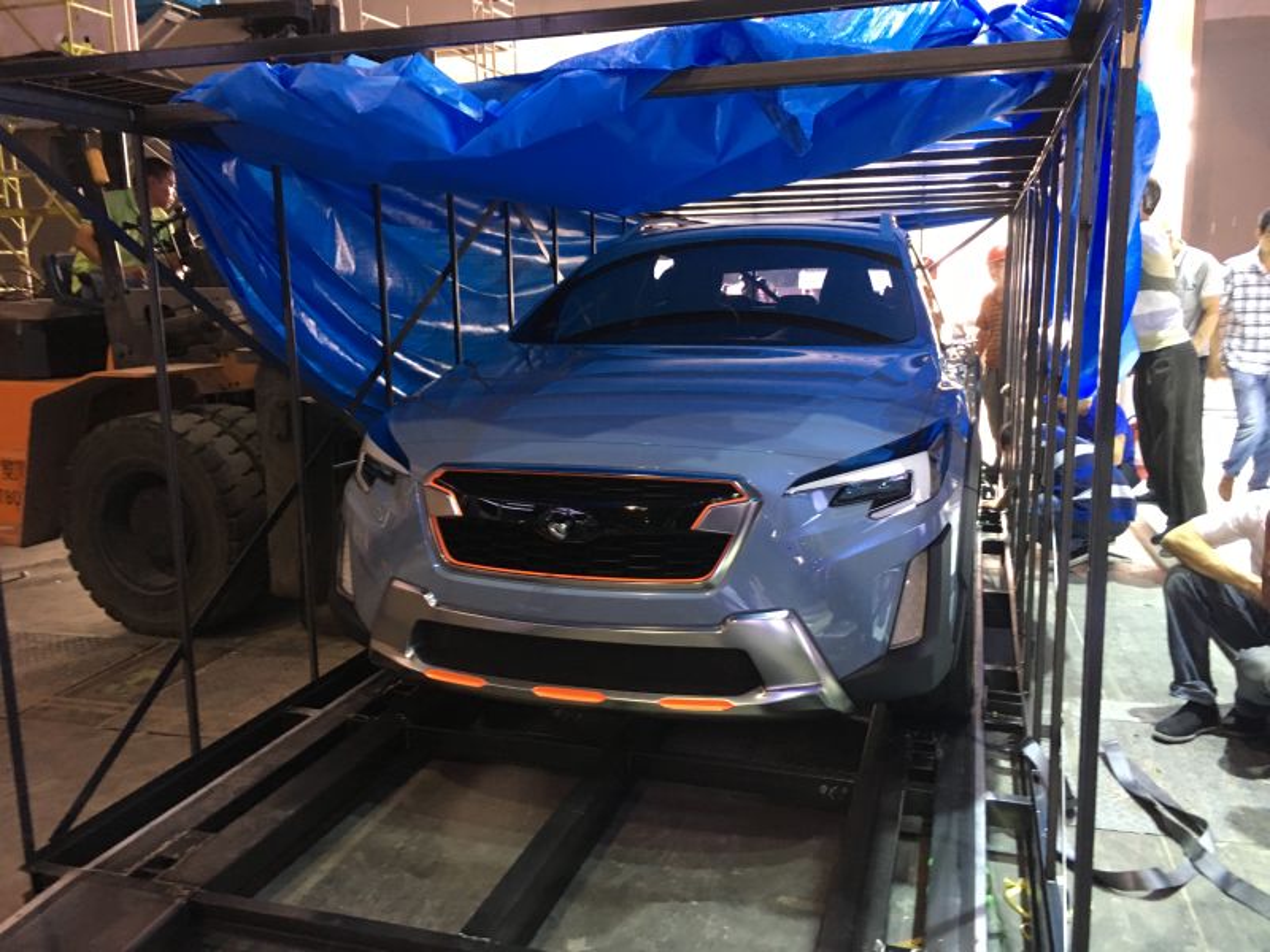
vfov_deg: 48.2
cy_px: 476
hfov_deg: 61.7
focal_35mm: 29
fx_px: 1064
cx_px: 635
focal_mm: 4.15
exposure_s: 1/33
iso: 160
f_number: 2.2
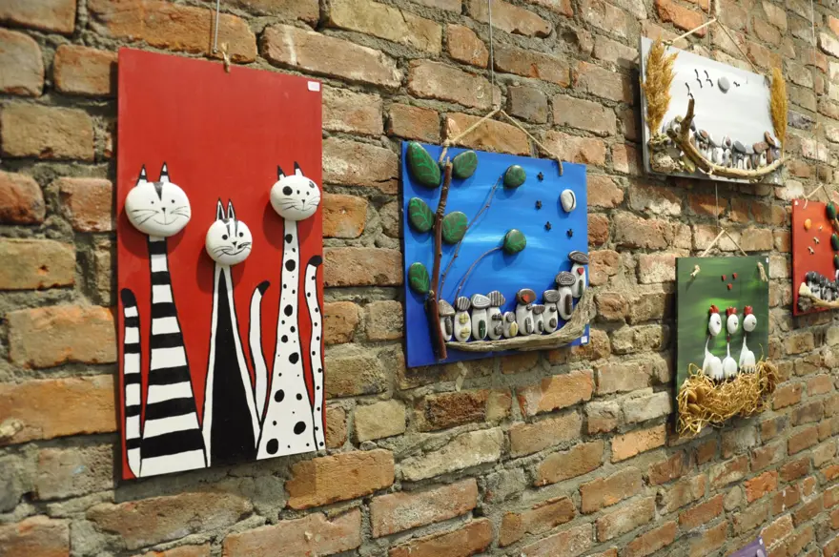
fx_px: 628
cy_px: 278
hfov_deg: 67.5
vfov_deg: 47.8
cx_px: 420
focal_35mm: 27
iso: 400
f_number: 5
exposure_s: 1/25
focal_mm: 18
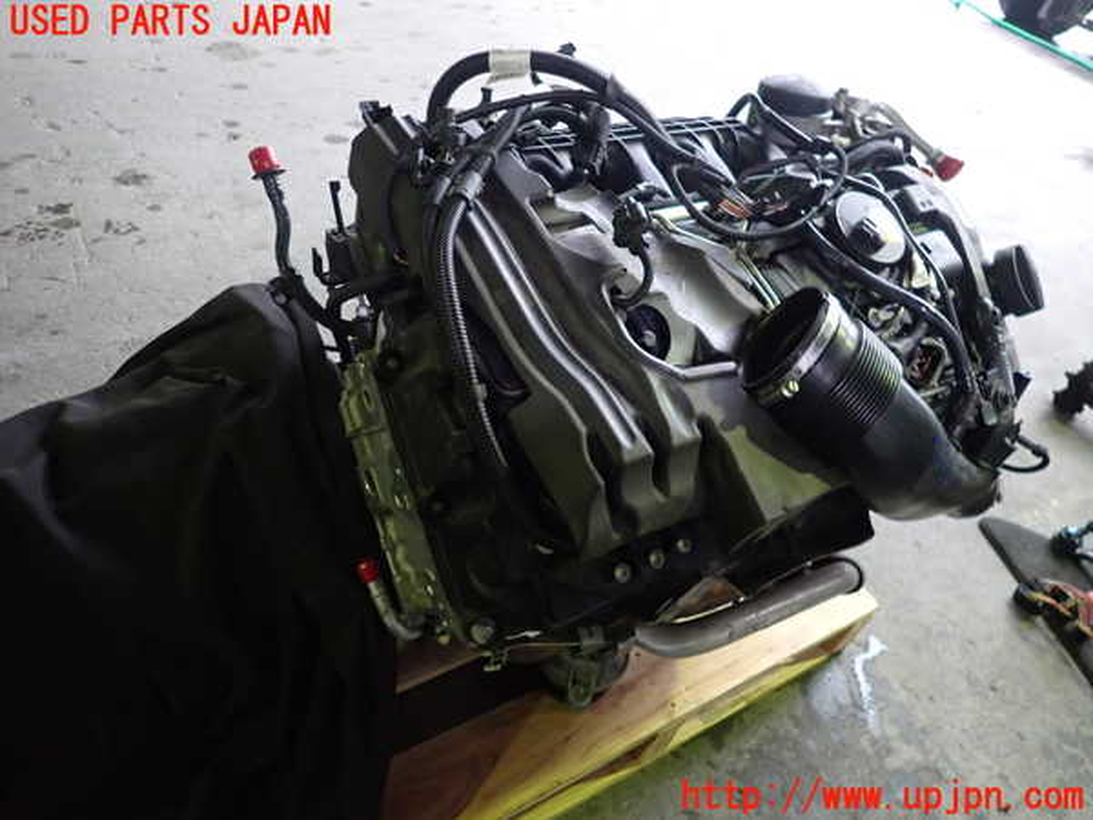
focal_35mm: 25
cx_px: 546
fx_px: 789
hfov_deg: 69.4
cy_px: 410
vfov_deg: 54.9
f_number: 2
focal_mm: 4.5
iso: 400
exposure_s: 1/30
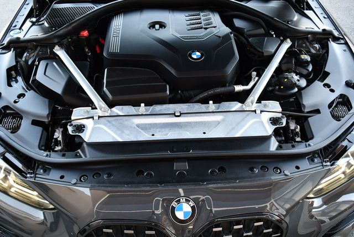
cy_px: 118
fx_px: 354
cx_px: 177
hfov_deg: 53.1
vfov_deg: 36.9
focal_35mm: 36
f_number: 3.5
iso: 560
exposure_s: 1/250
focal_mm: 18
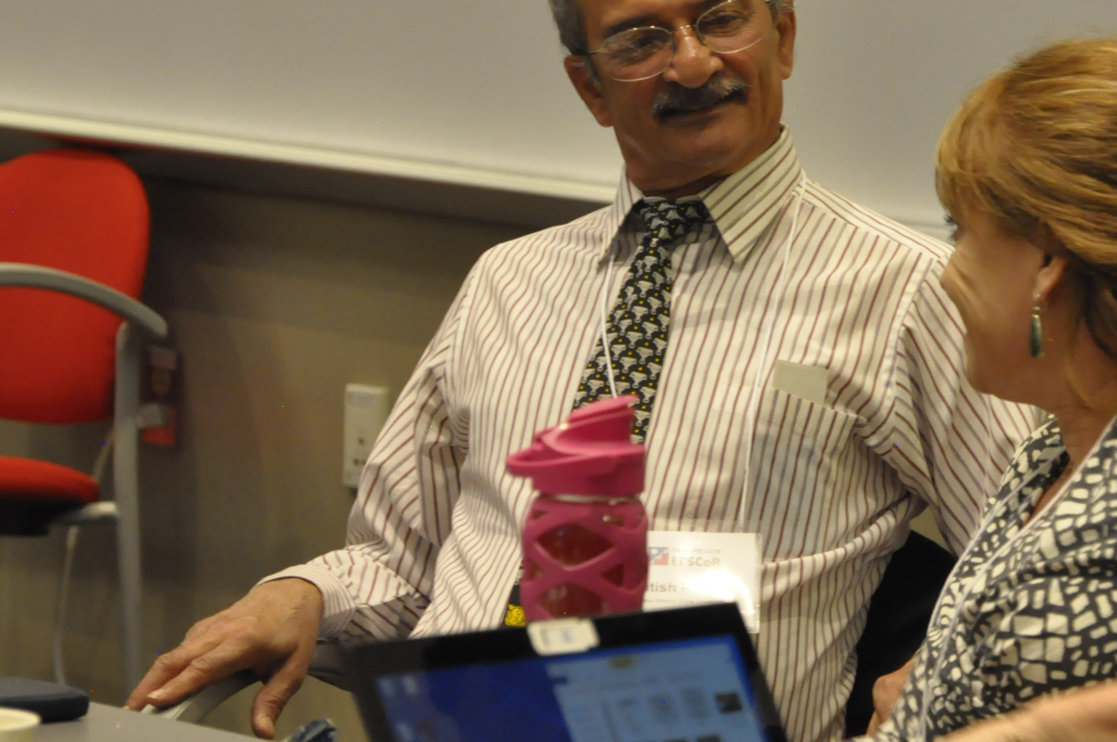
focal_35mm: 298
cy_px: 240
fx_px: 9234
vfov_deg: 4.6
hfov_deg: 6.9
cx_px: 743
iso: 1600
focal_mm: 105
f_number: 5.6
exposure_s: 1/30
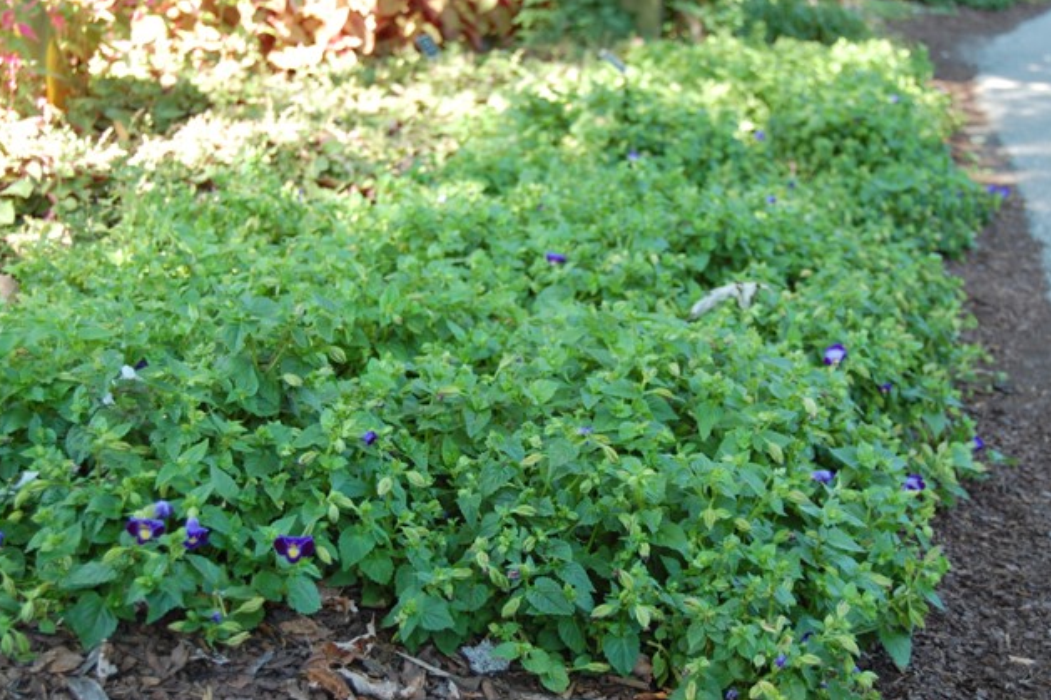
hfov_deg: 32.9
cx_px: 523
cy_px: 353
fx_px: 1780
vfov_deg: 22.2
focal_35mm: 61
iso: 400
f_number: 5
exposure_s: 1/80
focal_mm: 40
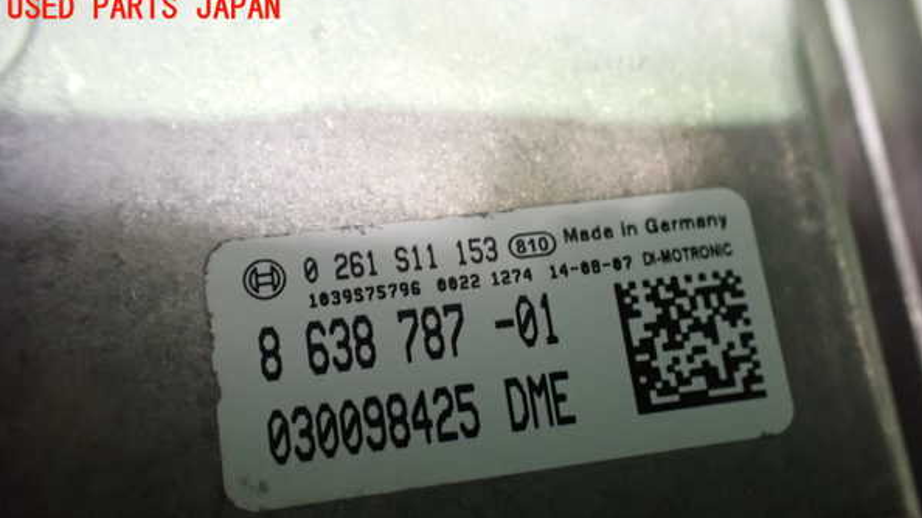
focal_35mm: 33
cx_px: 464
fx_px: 807
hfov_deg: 59.5
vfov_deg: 35.3
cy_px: 338
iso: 1250
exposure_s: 1/30
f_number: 2.3
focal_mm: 5.4
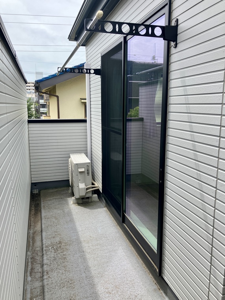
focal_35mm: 28
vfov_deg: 63.4
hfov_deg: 49.7
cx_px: 112
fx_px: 243
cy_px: 150
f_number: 1.8
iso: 32
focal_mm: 3.99
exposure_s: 1/1033
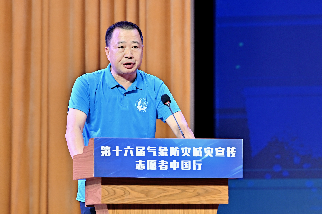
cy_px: 107
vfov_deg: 6.1
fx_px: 2012
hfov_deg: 9.1
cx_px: 161
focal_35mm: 225
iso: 500
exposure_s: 1/200
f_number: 4
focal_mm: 150
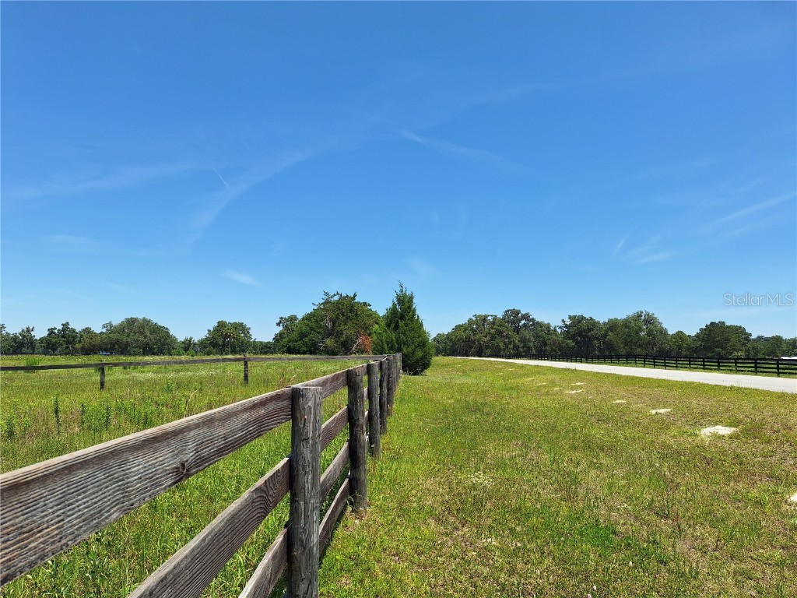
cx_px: 398
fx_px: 530
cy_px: 299
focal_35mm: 23
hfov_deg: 73.9
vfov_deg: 58.9
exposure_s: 1/2092
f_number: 1.8
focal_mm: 5.54
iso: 40
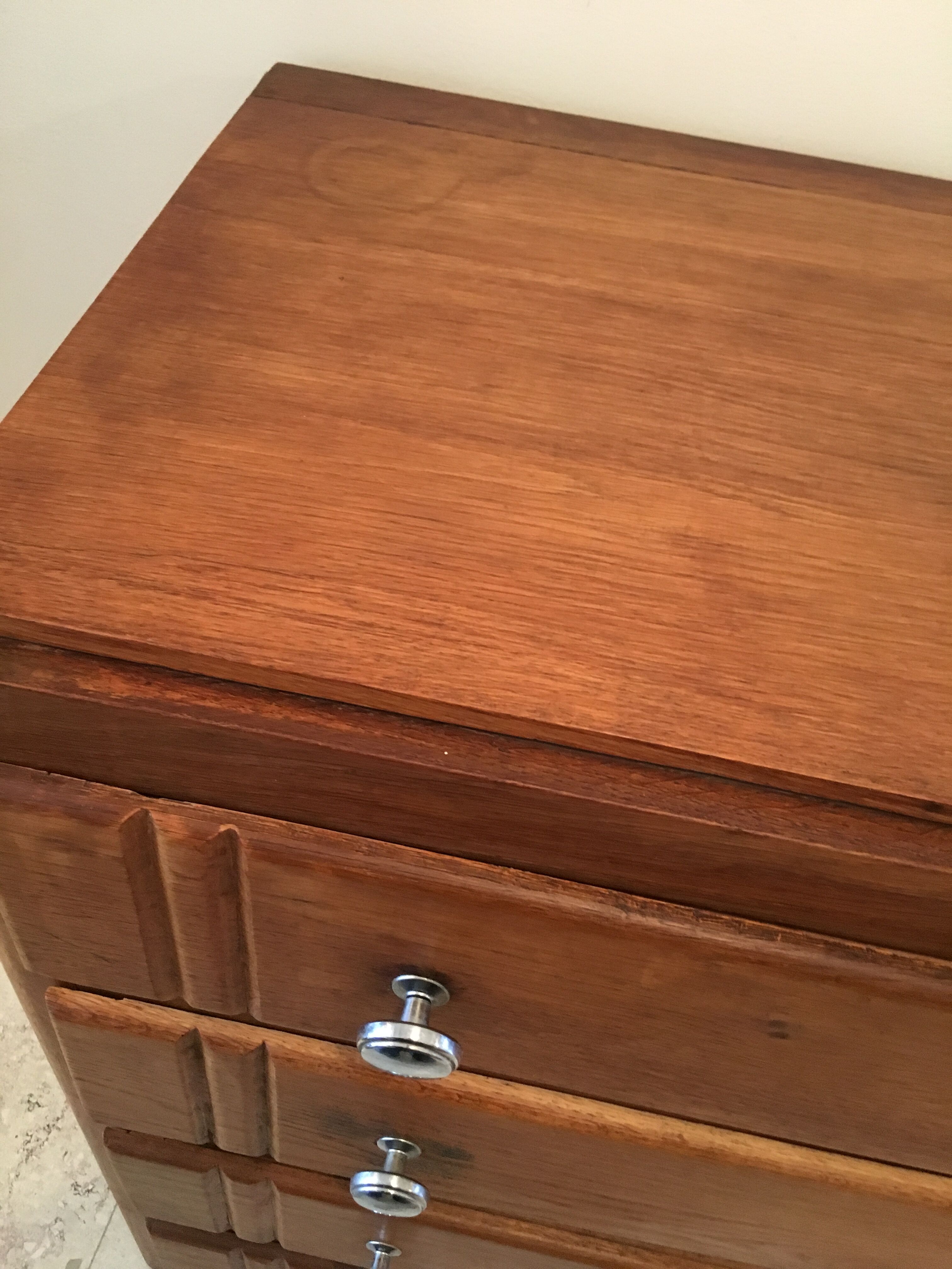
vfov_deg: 61.7
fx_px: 1063
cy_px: 634
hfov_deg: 48.2
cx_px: 476
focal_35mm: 29
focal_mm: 4.15
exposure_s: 1/17
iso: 250
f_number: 2.2
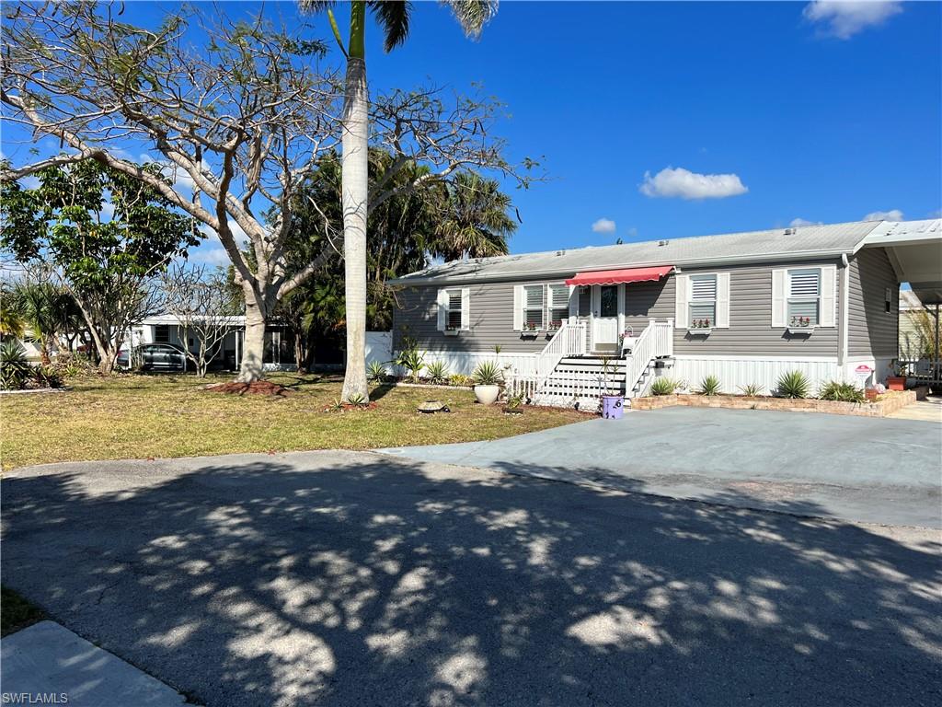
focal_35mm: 26
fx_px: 708
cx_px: 471
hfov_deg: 67.3
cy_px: 354
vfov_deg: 53.1
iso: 50
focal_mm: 5.7
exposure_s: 1/6211
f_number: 1.5
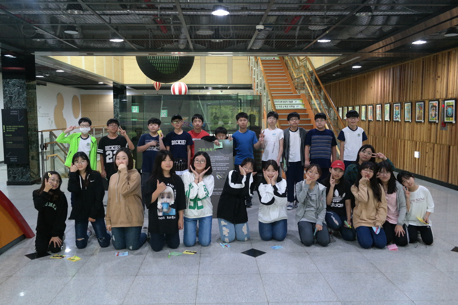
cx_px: 229
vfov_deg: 43.6
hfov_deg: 61.9
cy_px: 152
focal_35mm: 30
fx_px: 382
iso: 1600
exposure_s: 1/40
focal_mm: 20
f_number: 3.5
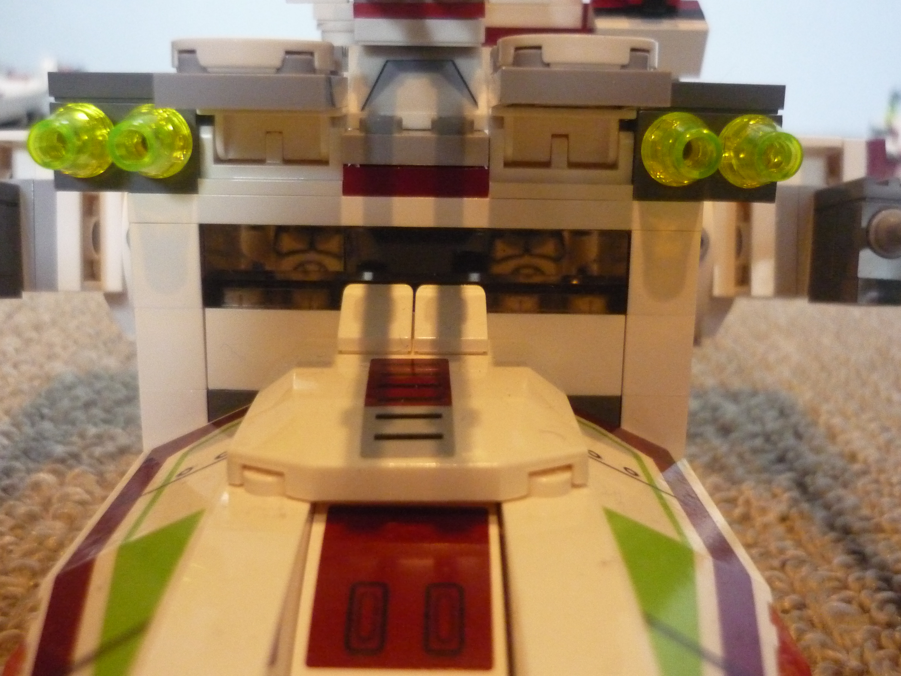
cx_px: 450
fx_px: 989
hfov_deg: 49.0
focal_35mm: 38
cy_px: 338
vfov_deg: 37.7
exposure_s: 1/30
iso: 800
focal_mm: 6.3
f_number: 2.9
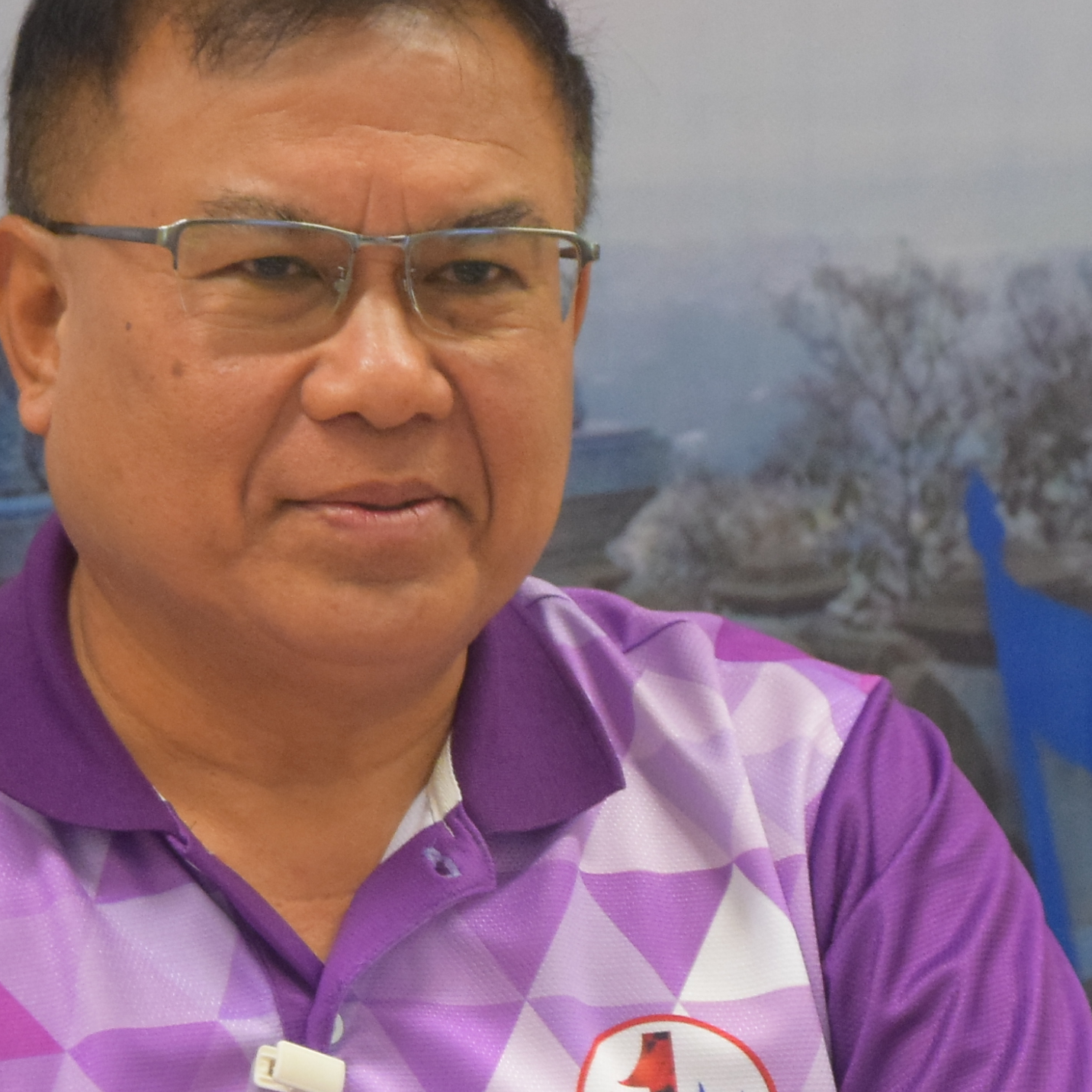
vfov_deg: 5.8
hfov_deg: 5.8
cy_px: 810
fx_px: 10719
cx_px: 581
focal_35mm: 300
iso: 2000
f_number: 5.3
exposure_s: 1/80
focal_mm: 75
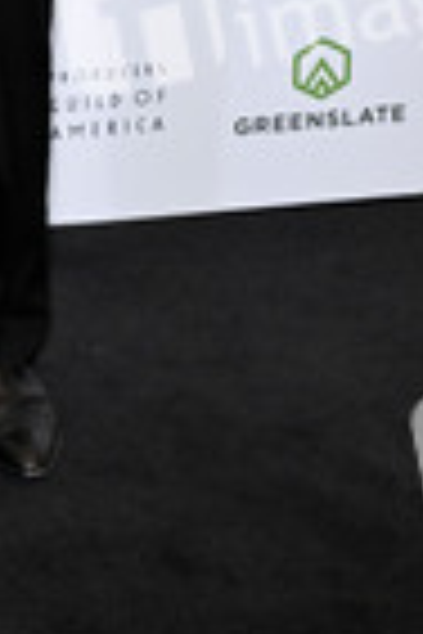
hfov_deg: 11.2
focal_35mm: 119
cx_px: -126
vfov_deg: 16.1
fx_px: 2097
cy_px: -234
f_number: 5.6
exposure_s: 1/320
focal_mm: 42
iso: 2000
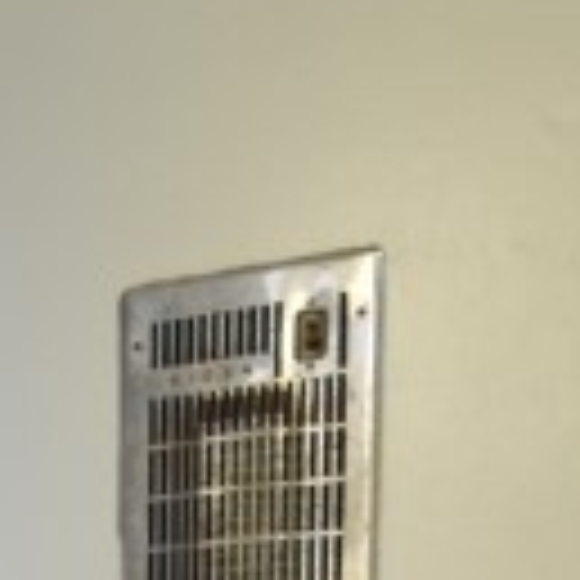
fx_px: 2161
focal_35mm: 114
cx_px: -445
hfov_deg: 13.7
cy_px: 1093
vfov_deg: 13.5
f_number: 4
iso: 640
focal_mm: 10
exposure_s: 1/60
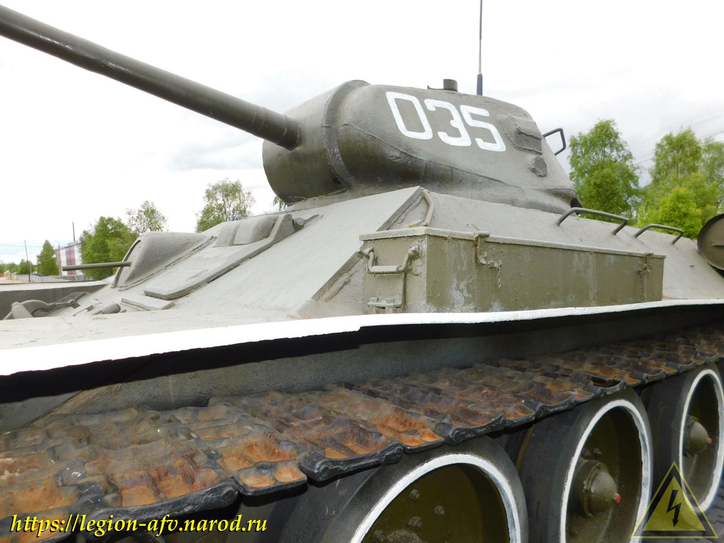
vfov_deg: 58.9
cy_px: 272
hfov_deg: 73.9
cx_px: 362
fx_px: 481
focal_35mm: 23
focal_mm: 4
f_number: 3
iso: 125
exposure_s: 1/640
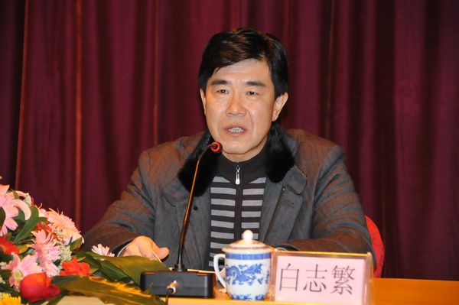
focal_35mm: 158
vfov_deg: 8.7
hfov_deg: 13.1
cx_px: 230
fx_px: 2006
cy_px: 152
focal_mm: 105
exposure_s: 1/60
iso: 1100
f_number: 5.3
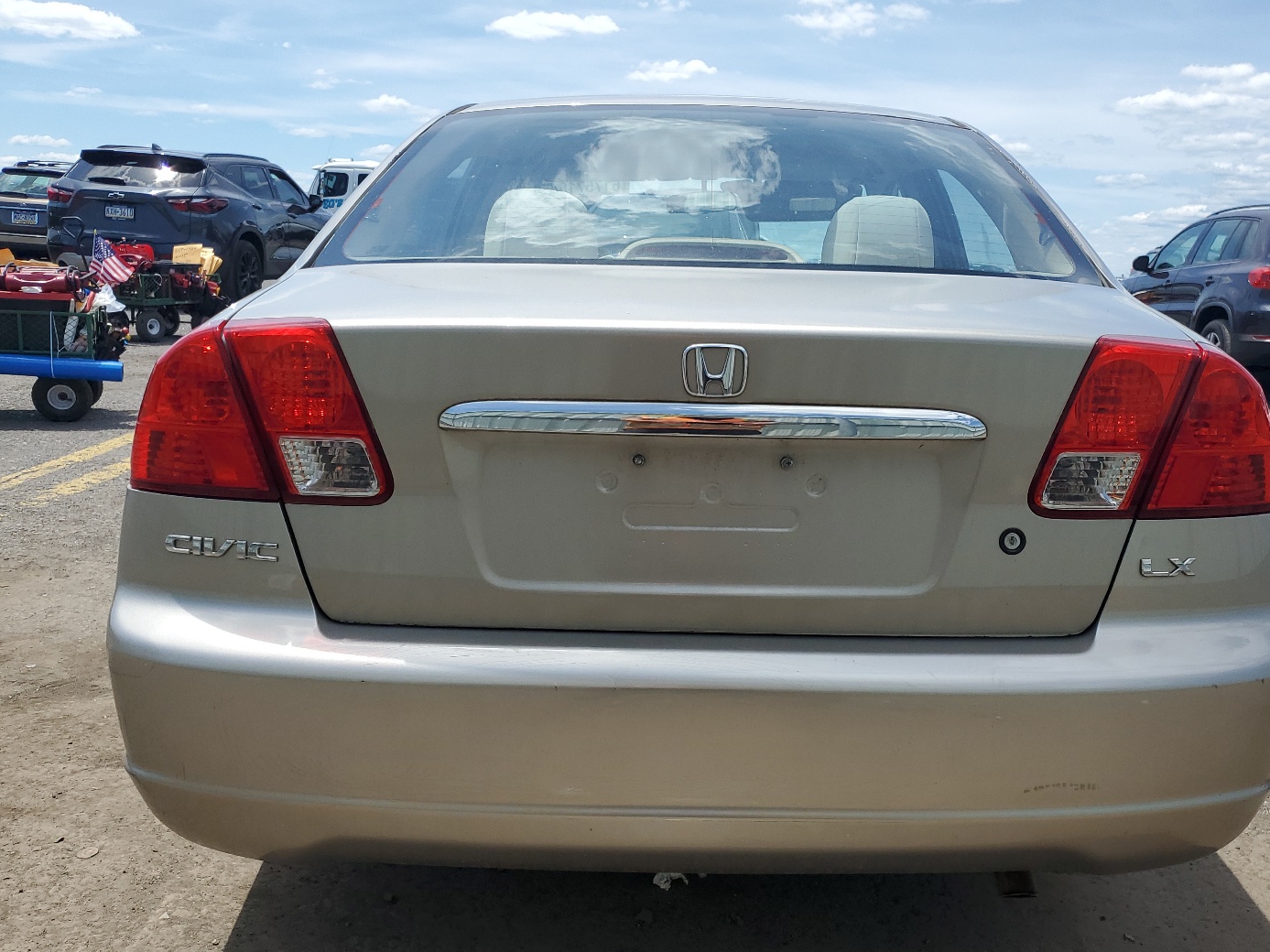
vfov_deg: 46.7
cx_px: 730
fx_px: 1101
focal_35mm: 30
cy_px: 521
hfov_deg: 59.7
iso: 50
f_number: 1.5
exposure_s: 1/3333
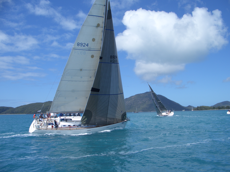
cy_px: 86
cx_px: 115
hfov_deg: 55.4
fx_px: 219
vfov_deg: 42.9
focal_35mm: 33
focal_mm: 7.1
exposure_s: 1/800
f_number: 4.5
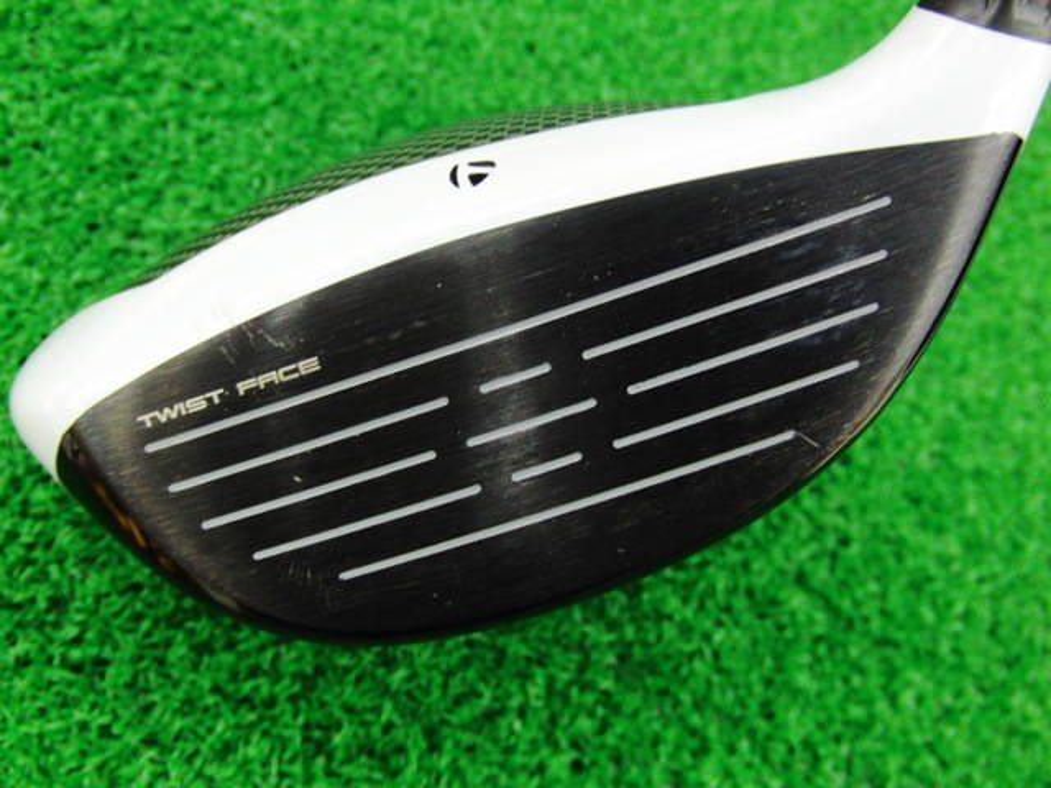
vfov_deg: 38.7
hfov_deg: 50.1
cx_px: 526
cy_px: 394
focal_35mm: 37
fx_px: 1123
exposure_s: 1/25
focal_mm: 6.42
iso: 400
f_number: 3.6
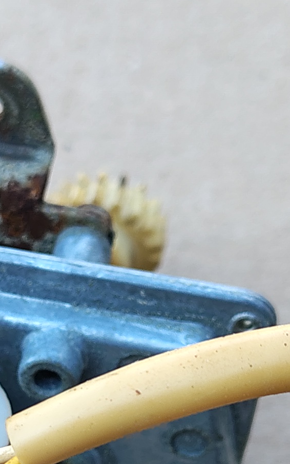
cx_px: -28
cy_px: 450
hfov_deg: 11.2
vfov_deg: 17.7
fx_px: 1455
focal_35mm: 115
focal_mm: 5.56
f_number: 1.8
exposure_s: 1/207
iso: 100
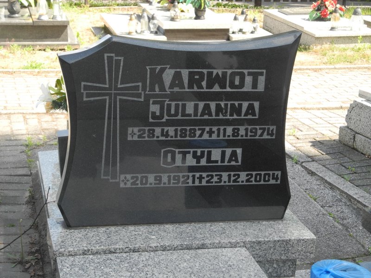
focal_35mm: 76
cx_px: 186
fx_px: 815
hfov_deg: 25.7
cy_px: 139
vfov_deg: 19.4
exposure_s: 1/200
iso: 100
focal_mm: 16.3
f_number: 4
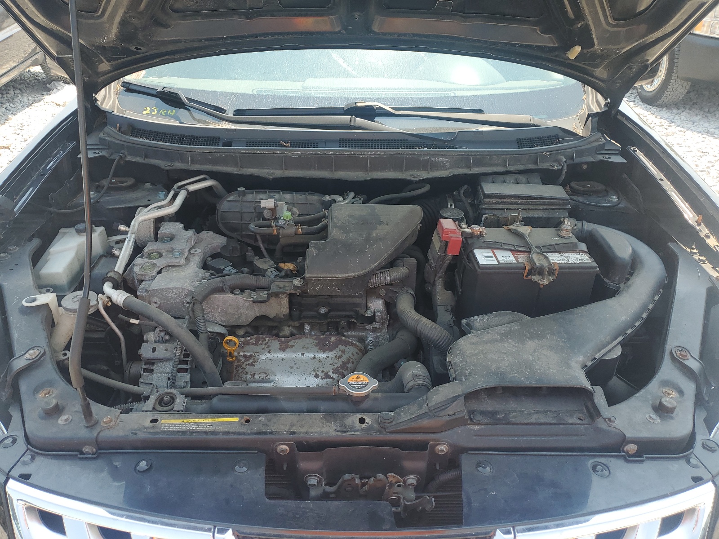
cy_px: 270
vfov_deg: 53.1
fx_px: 540
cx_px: 360
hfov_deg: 67.3
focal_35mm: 26
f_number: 1.5
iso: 50
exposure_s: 1/625
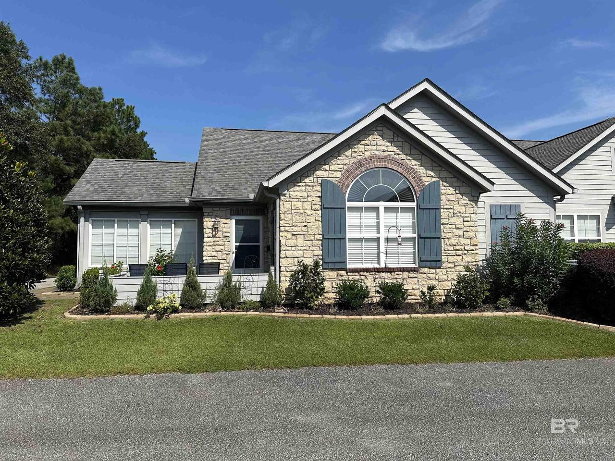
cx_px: 308
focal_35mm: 24
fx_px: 426
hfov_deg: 71.6
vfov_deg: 56.8
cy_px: 230
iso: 80
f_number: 1.78
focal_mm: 6.86
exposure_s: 1/6211
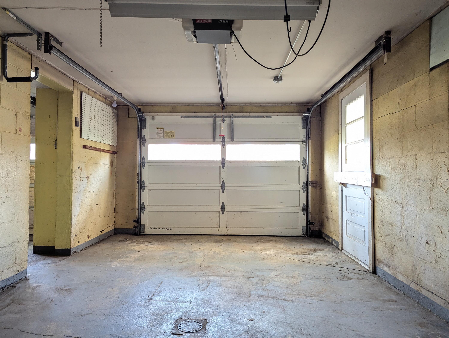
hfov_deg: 71.5
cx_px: 224
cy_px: 169
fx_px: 312
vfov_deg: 56.9
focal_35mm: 24
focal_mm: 6.81
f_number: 1.85
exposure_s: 1/40.2
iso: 520
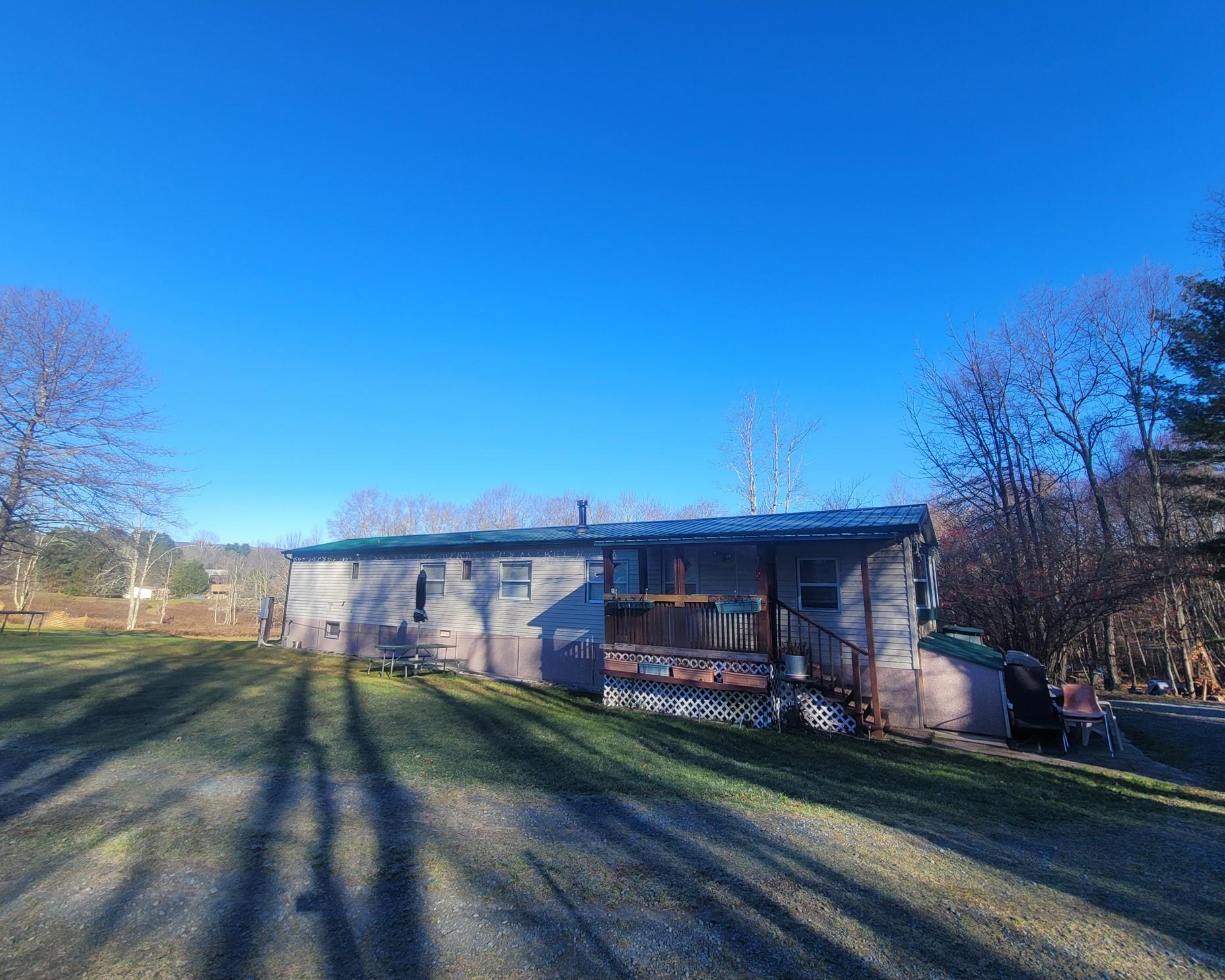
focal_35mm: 14
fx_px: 508
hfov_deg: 100.7
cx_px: 612
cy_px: 484
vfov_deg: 88.0
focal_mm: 2.2
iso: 50
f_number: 2.2
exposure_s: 1/952
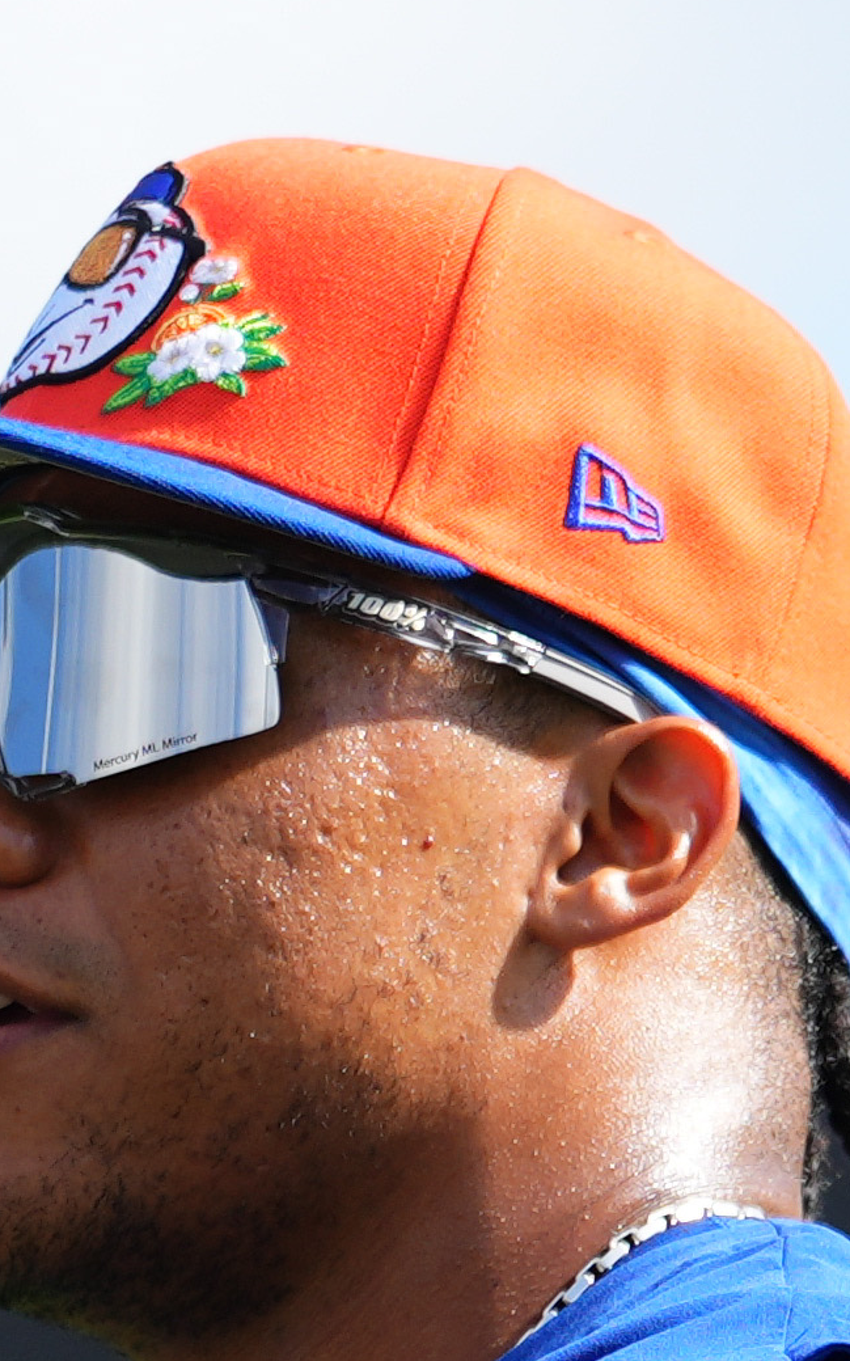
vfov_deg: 2.7
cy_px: 3648
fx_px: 28292
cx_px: -381
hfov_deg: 1.7
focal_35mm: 763
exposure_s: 1/4000
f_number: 2
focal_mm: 90
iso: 200
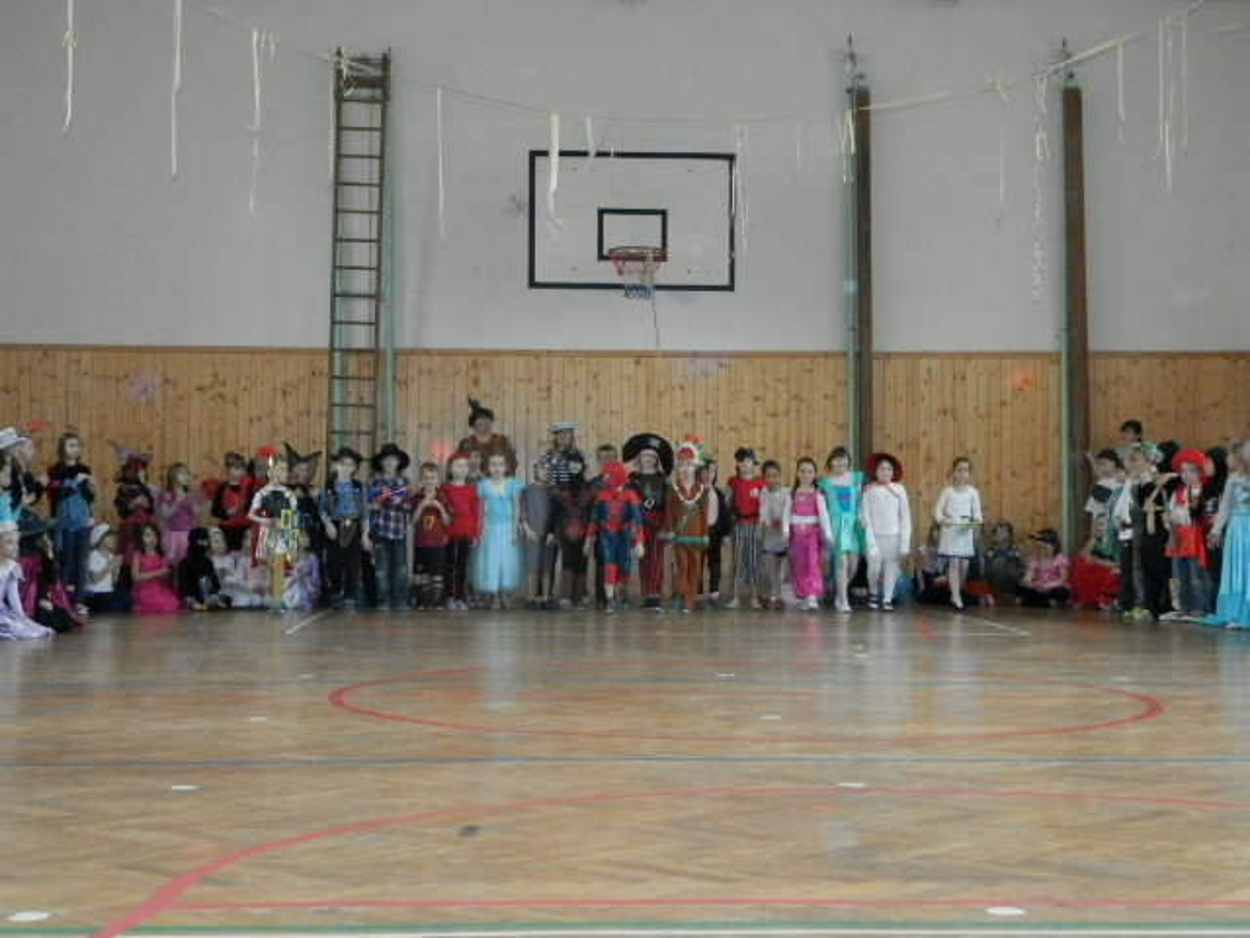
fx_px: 1986
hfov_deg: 34.9
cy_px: 469
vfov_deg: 26.6
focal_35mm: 55
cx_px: 625
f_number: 3.8
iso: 1000
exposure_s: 1/40
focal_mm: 9.9
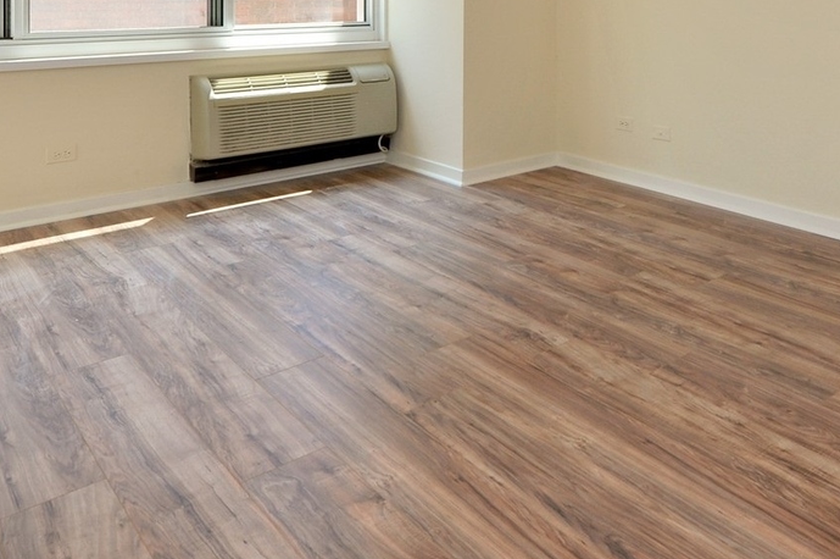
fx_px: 769
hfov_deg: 56.1
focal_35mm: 33
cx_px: 555
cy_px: -6
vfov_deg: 35.8
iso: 640
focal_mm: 14
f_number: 8
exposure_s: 1/100
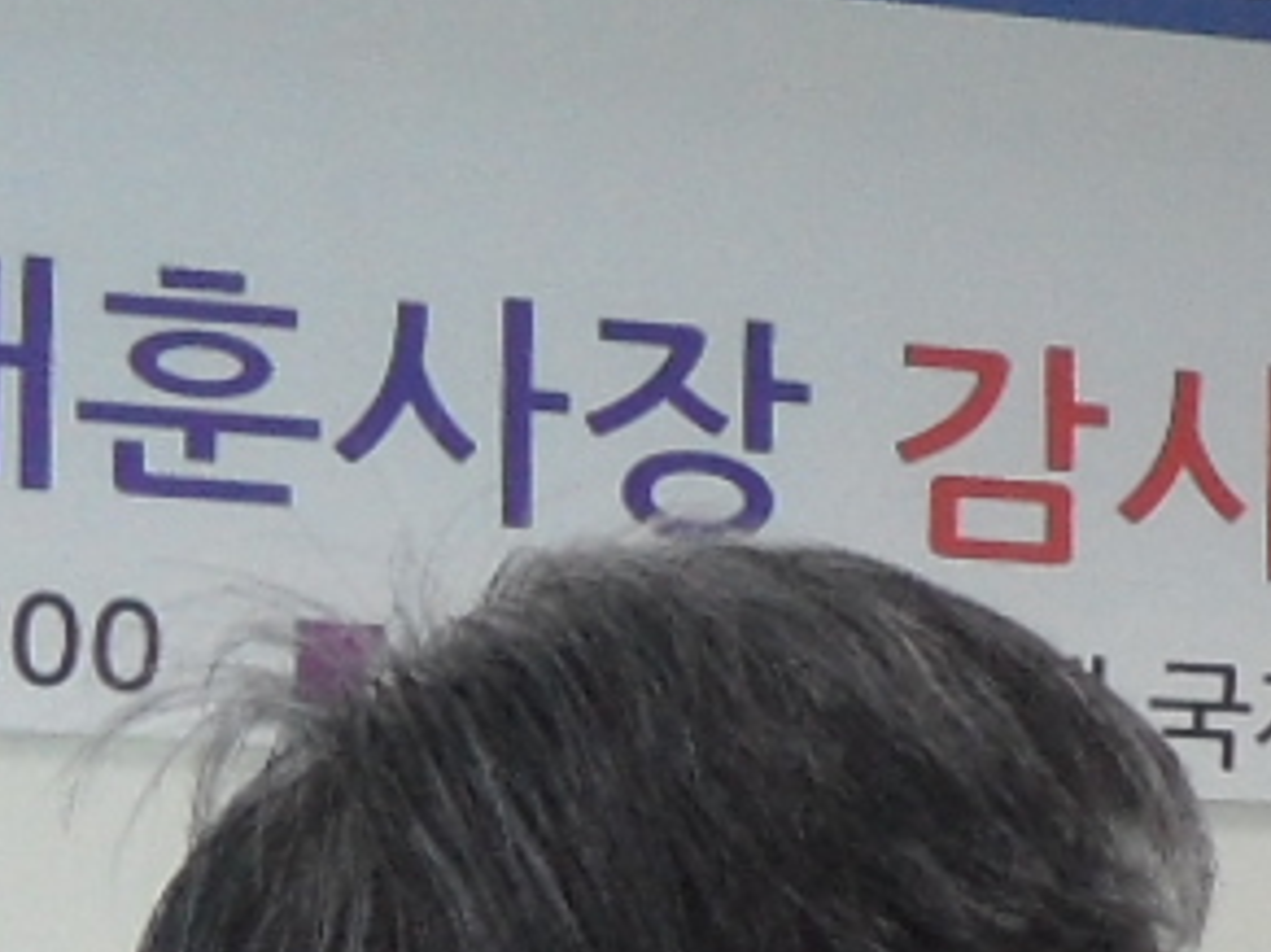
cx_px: 3044
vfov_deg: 8.6
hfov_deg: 10.2
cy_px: 1297
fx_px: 6203
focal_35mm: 169
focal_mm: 3.9
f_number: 3.2
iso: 100
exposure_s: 1/45
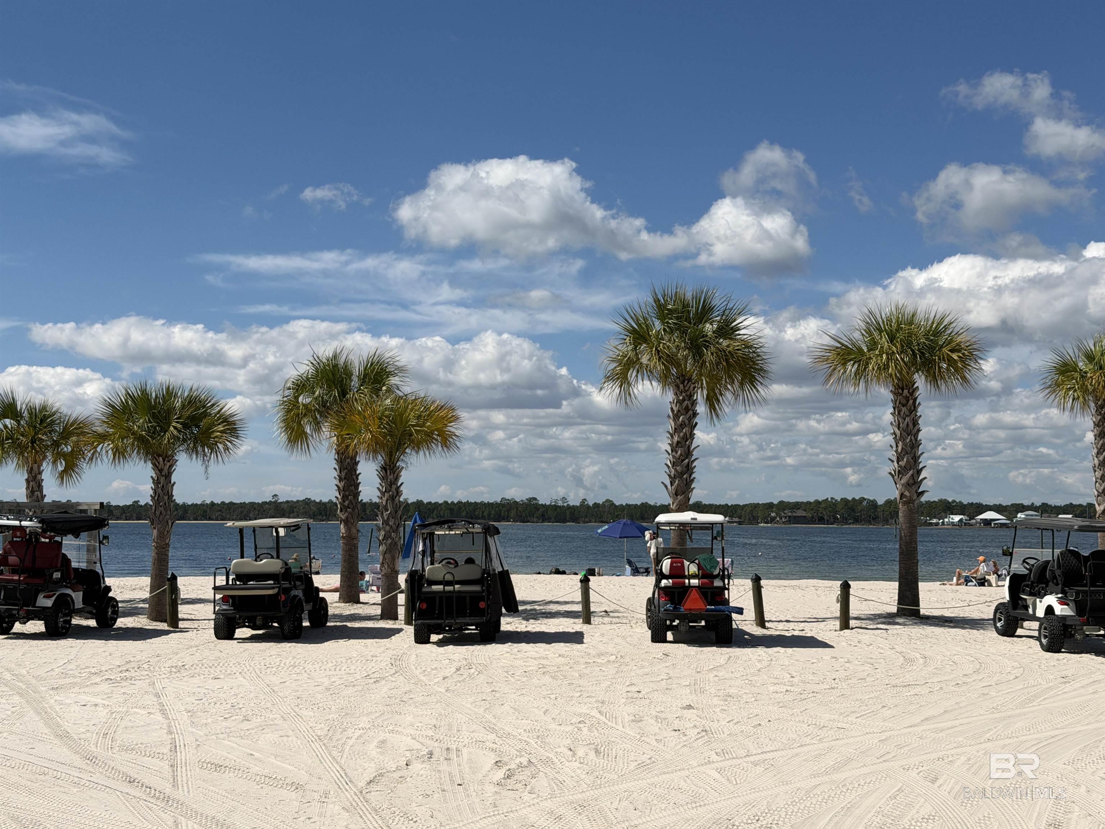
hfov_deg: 39.7
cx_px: 552
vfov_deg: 30.3
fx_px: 1532
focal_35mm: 48
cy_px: 414
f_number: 1.78
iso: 64
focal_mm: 6.76
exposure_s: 1/11364
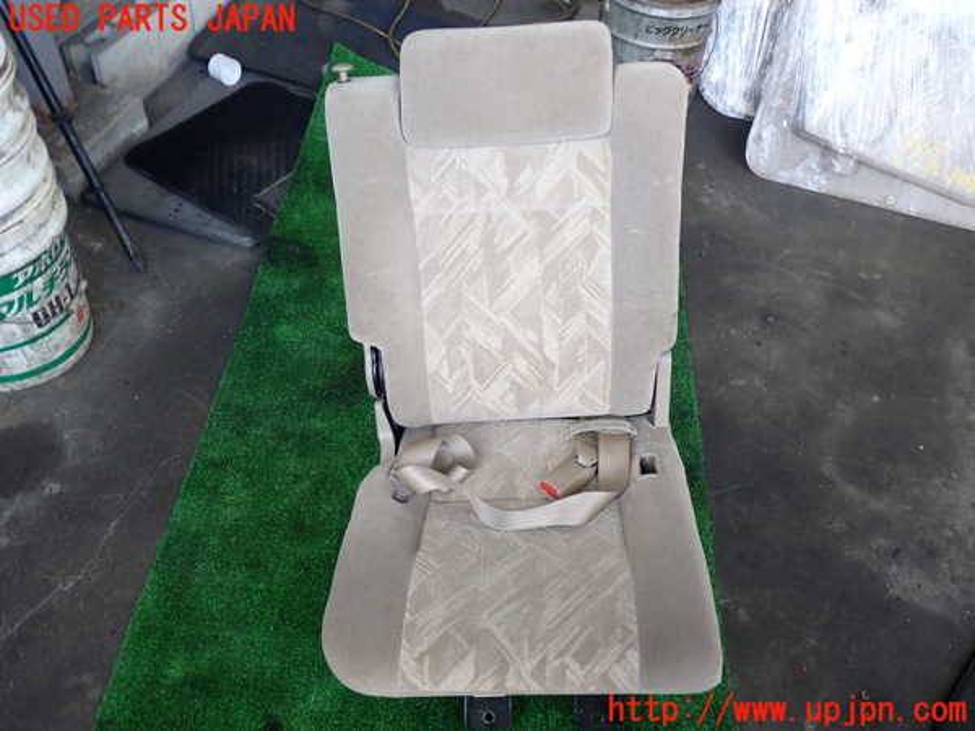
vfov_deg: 46.8
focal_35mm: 30
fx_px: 845
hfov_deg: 60.0
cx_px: 488
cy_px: 366
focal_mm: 5.4
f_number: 2.3
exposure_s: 1/125
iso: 200
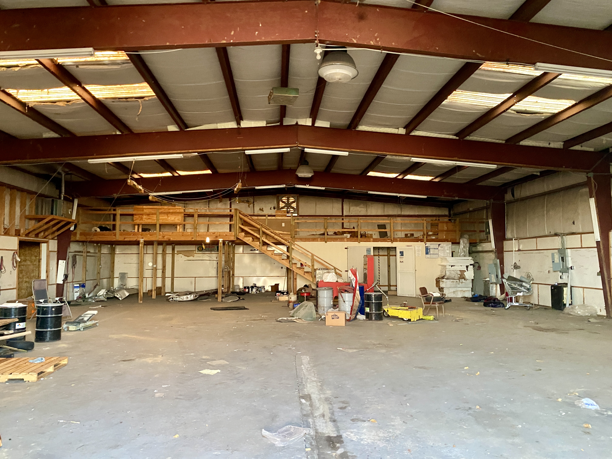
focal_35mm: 26
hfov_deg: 67.3
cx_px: 306
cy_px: 230
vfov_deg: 53.1
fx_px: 460
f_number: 1.8
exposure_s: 1/40
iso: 500
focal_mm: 4.25
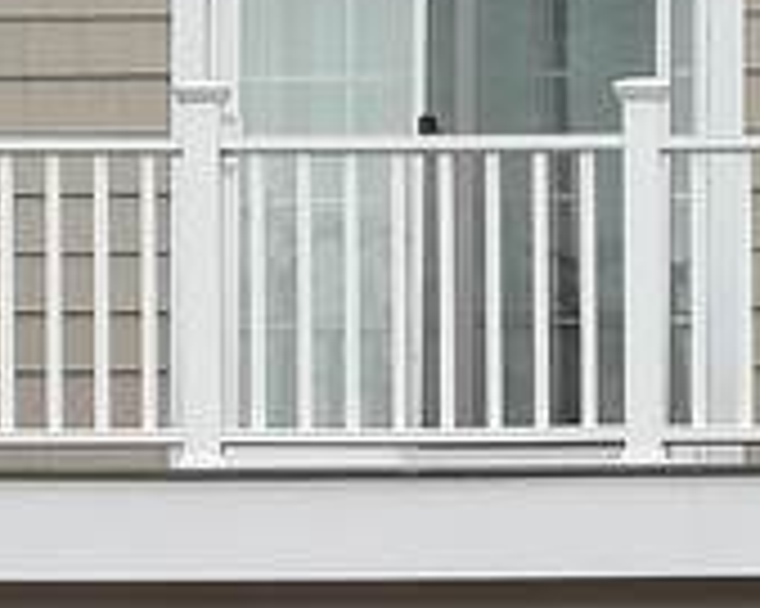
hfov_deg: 4.3
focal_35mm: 449
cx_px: 706
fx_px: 10094
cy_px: 725
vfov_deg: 3.4
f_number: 2.4
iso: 50
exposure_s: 1/676
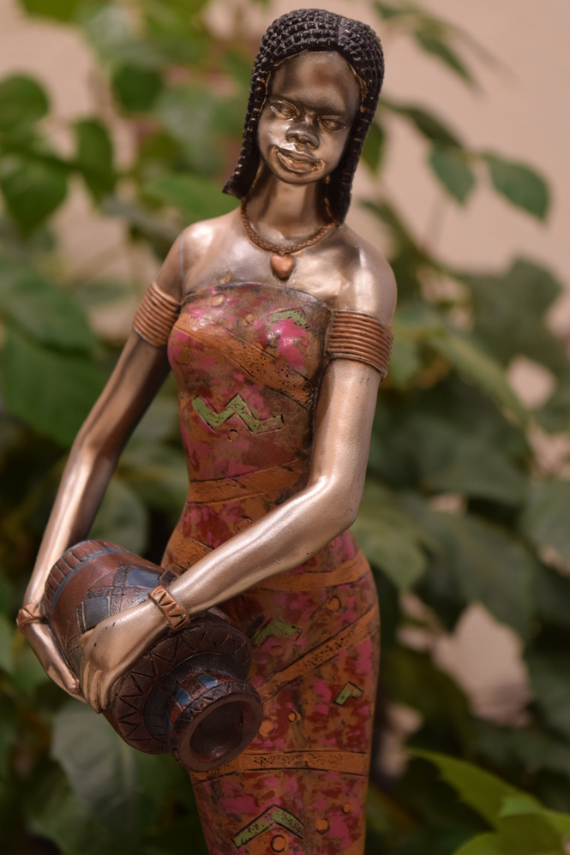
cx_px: 301
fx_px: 2151
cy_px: 393
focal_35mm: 91
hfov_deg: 15.1
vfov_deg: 22.5
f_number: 5.6
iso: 400
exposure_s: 1/13
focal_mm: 55
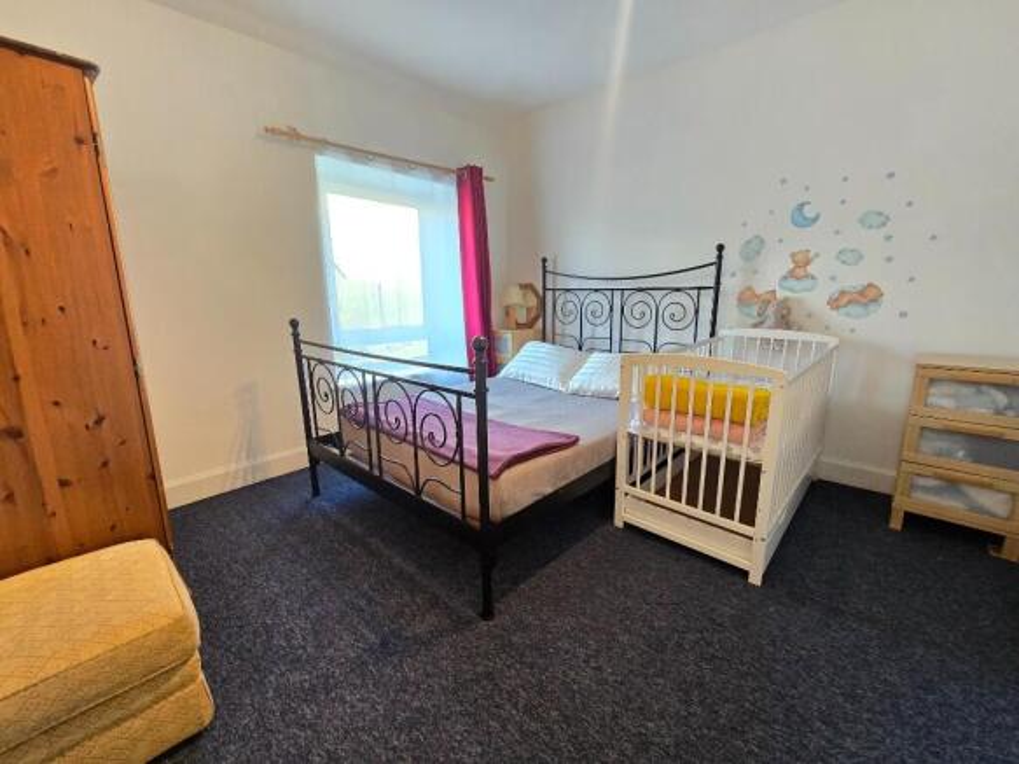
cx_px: 510
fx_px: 383
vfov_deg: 89.9
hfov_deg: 106.2
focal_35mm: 13
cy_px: 382
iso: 400
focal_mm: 2.2
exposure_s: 1/50
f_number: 2.2
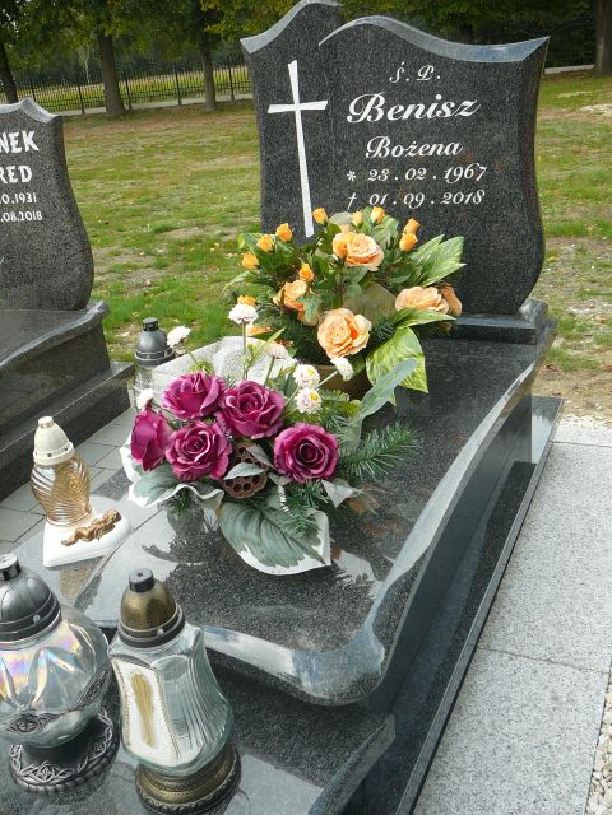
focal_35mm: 35
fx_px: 825
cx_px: 306
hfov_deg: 40.7
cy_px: 408
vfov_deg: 52.6
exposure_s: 1/160
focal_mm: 5.2
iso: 80
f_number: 2.8
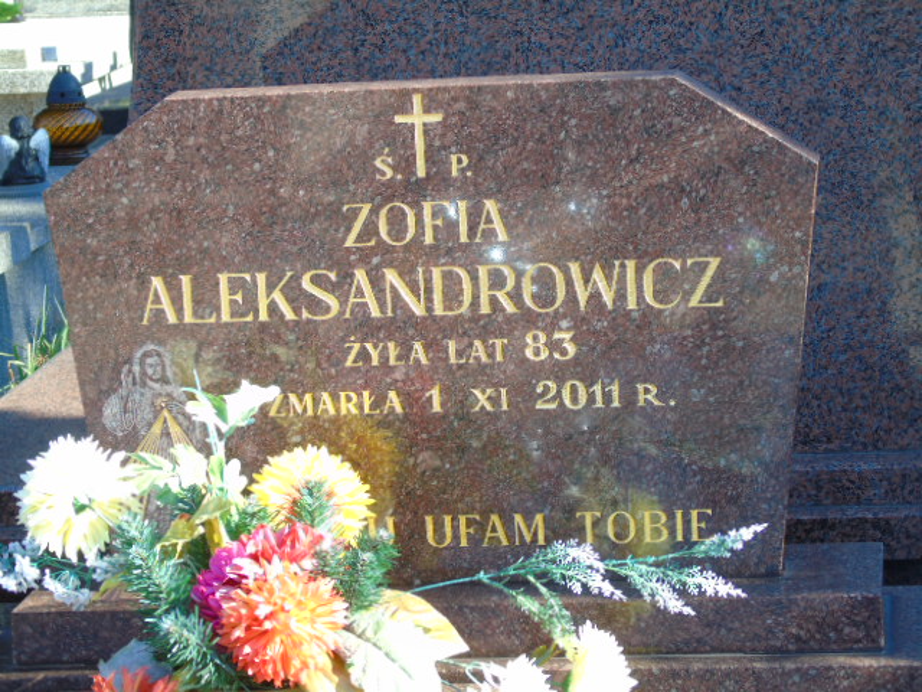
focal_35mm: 124
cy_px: 346
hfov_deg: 15.9
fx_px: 3303
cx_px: 461
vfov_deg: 12.0
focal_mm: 22
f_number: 4.6
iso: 80
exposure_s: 1/80
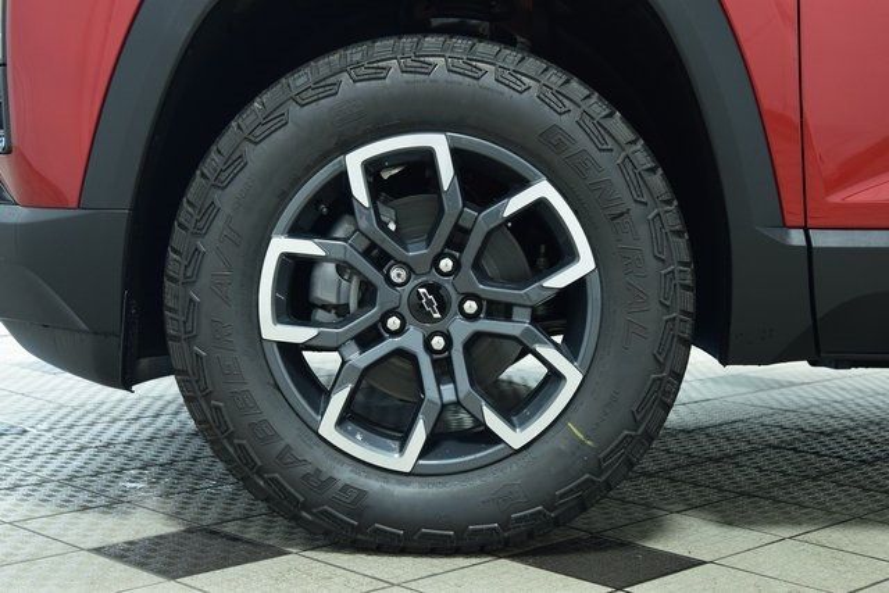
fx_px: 1482
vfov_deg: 22.6
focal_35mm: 60
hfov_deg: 33.4
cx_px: 444
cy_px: 296
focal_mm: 40
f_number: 6.3
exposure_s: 1/15
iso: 1100
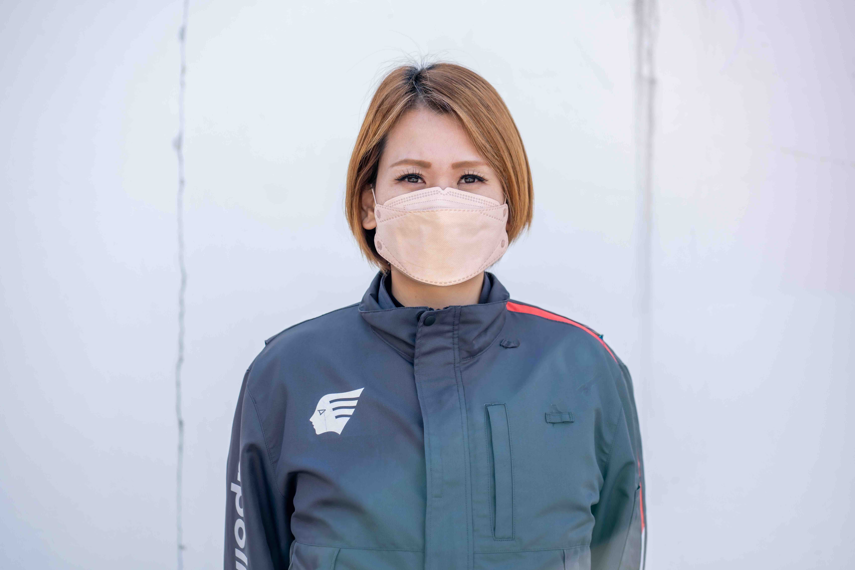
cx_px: 428
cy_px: 285
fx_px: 2019
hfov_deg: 23.9
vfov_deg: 16.1
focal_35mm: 85
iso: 160
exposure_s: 1/800
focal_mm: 85
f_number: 3.2
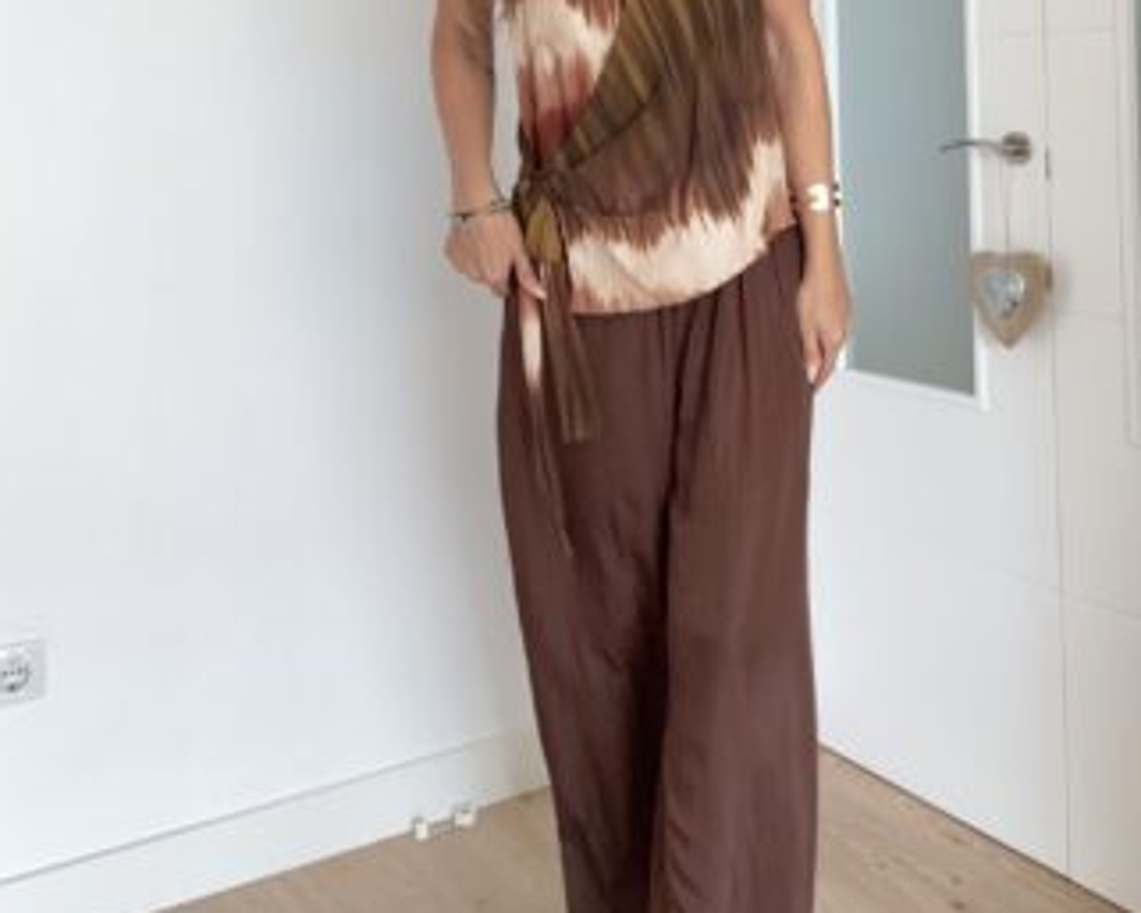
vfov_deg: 33.8
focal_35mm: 42
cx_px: 693
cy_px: 89
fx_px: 1419
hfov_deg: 43.6
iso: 100
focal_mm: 2.69
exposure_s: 1/60
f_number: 1.9
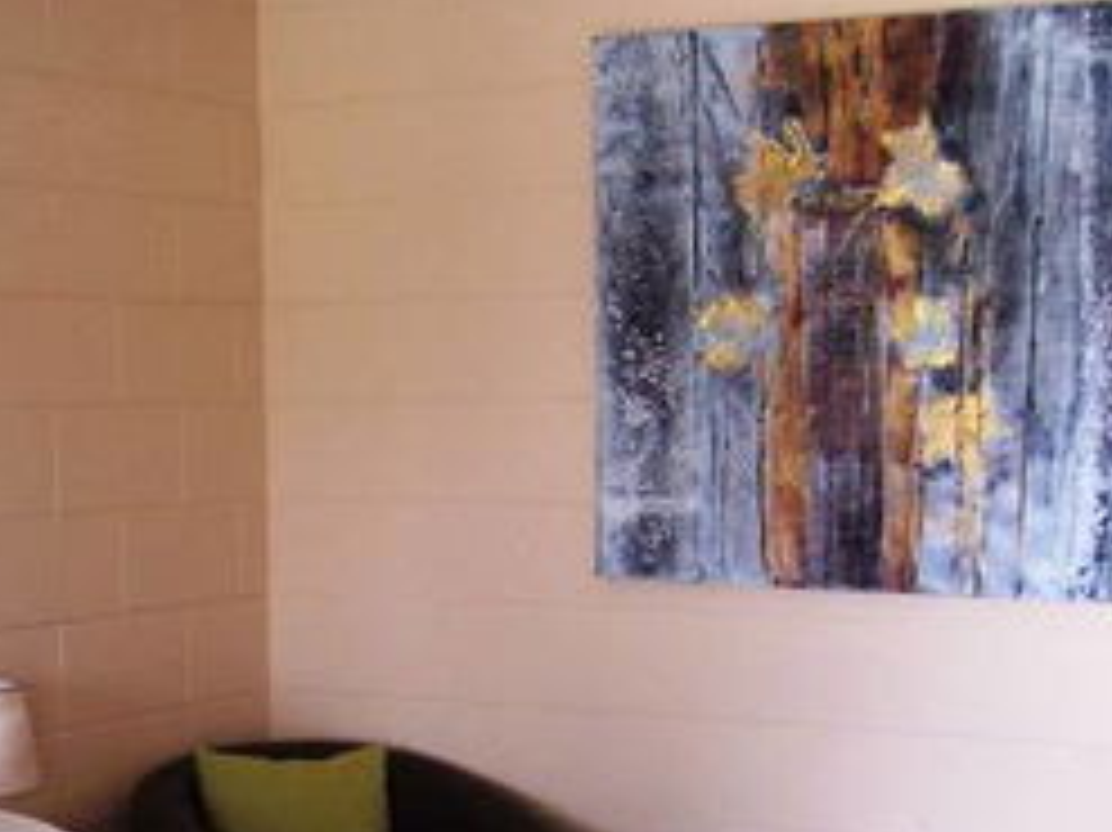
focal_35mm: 70
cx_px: 180
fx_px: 2248
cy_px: 720
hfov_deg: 27.1
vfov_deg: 20.6
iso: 160
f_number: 2.8
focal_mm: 6.2
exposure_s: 1/25
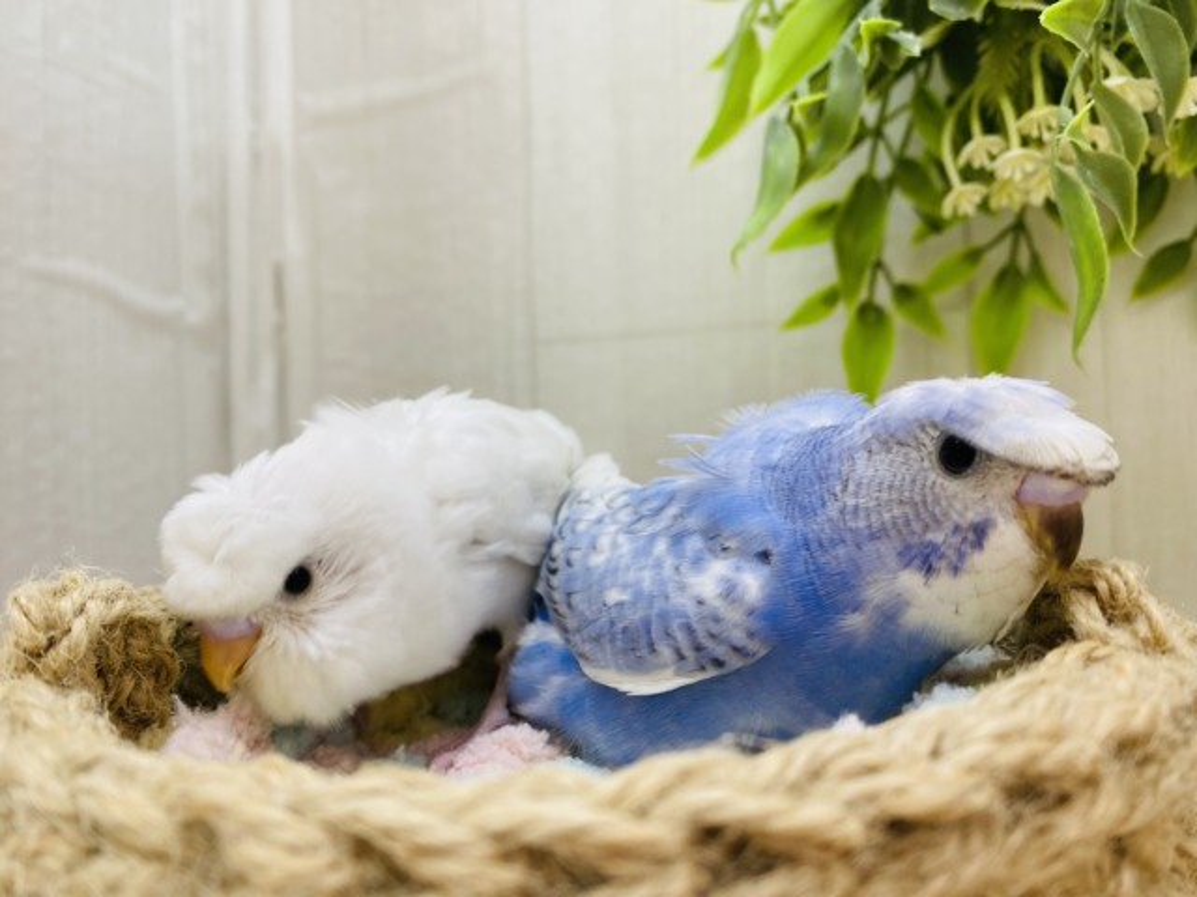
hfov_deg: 69.4
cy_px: 448
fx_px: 864
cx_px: 598
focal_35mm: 25
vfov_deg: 54.9
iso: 100
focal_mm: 4.25
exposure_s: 1/100
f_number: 1.8
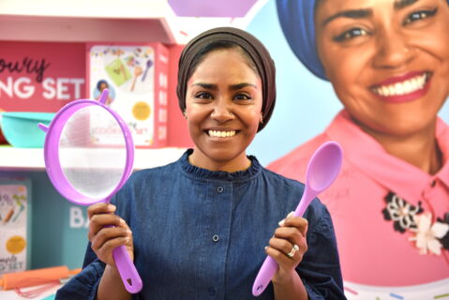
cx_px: 224
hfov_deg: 41.1
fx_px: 599
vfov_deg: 28.1
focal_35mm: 48
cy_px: 150
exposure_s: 1/200
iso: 640
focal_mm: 48
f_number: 2.8
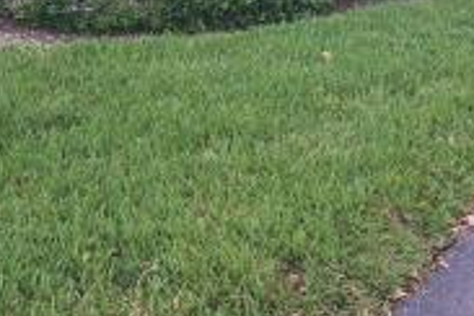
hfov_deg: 29.6
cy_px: -57
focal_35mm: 66
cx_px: 78
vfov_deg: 19.5
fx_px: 869
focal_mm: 4.15
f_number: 2.2
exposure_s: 1/120
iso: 40
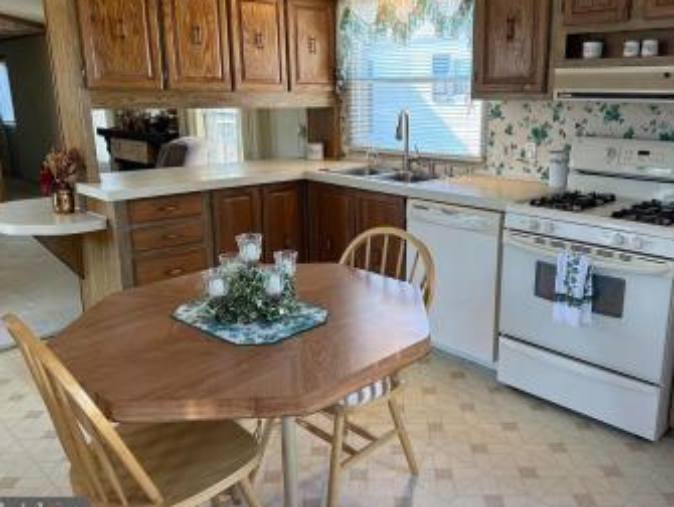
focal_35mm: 31
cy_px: 227
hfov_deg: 58.0
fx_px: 604
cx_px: 394
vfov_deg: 45.5
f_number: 1.5
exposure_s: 1/120
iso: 80
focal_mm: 5.7
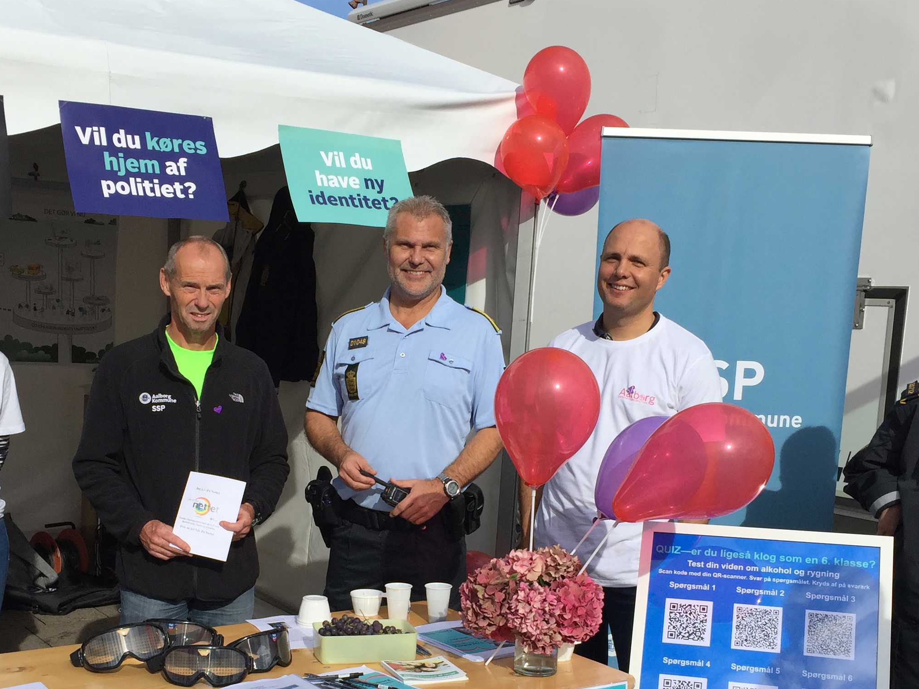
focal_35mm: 47
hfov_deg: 40.4
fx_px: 1248
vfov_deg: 30.4
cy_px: 508
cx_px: 414
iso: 32
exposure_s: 1/2825
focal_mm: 4.15
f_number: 2.2
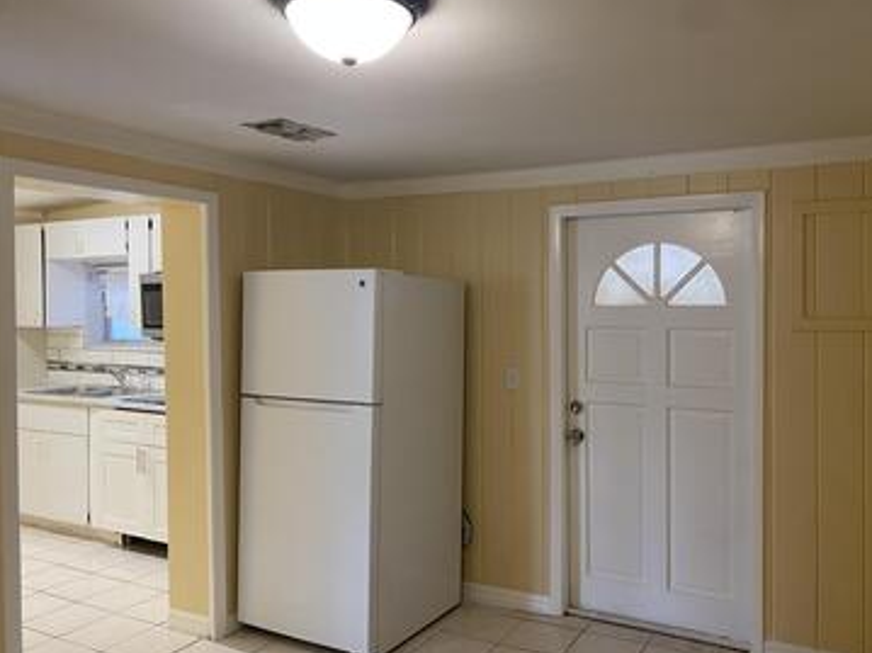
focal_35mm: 29
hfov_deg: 61.5
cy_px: 325
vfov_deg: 48.2
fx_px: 730
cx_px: 481
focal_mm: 4.25
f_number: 1.8
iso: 100
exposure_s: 1/60
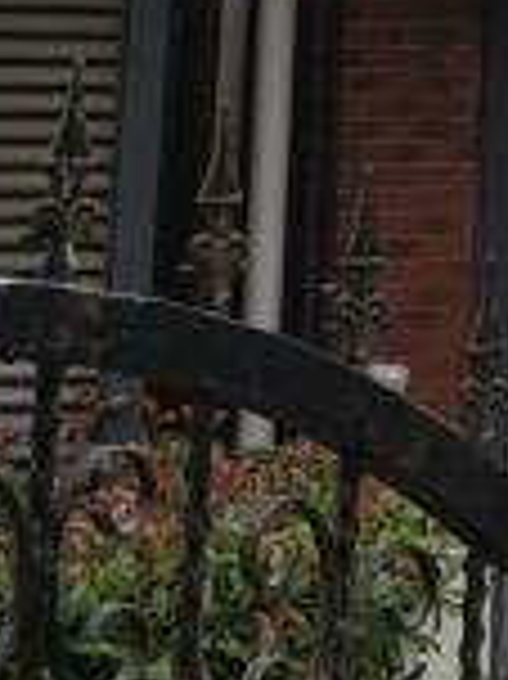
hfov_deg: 7.7
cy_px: -543
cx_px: 1020
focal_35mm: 184
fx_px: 3605
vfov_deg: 10.2
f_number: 1.8
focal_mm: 4.75
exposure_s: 1/658
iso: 50
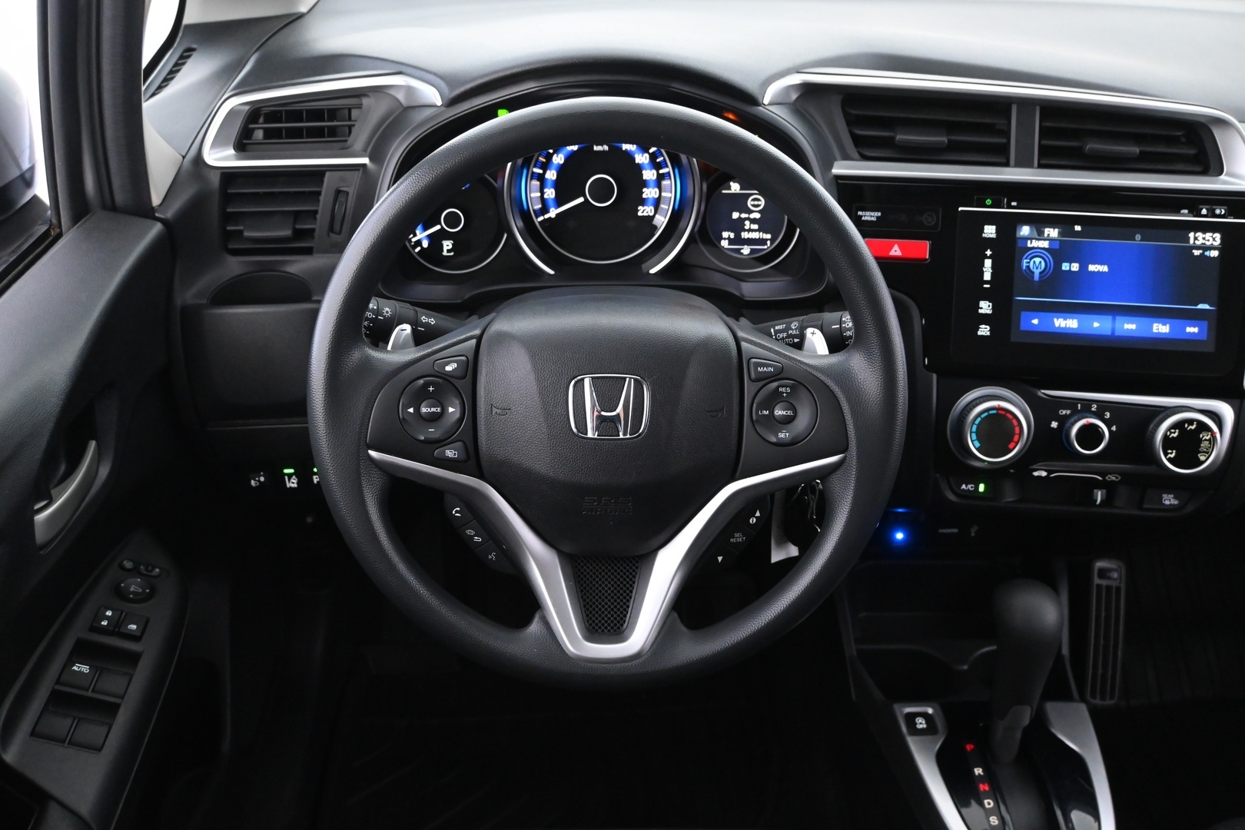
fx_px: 1167
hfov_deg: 56.1
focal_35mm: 34
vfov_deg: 39.1
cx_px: 622
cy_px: 415
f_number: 4
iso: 3600
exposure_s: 1/25
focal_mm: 22.5
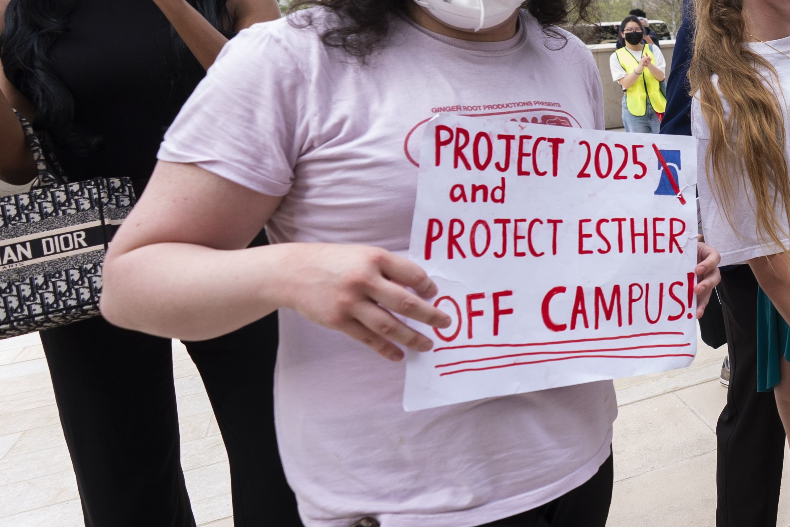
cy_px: 104
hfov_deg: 38.2
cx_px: 926
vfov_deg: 33.2
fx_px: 856
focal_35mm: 39
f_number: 4
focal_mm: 16
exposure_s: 1/500
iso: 200
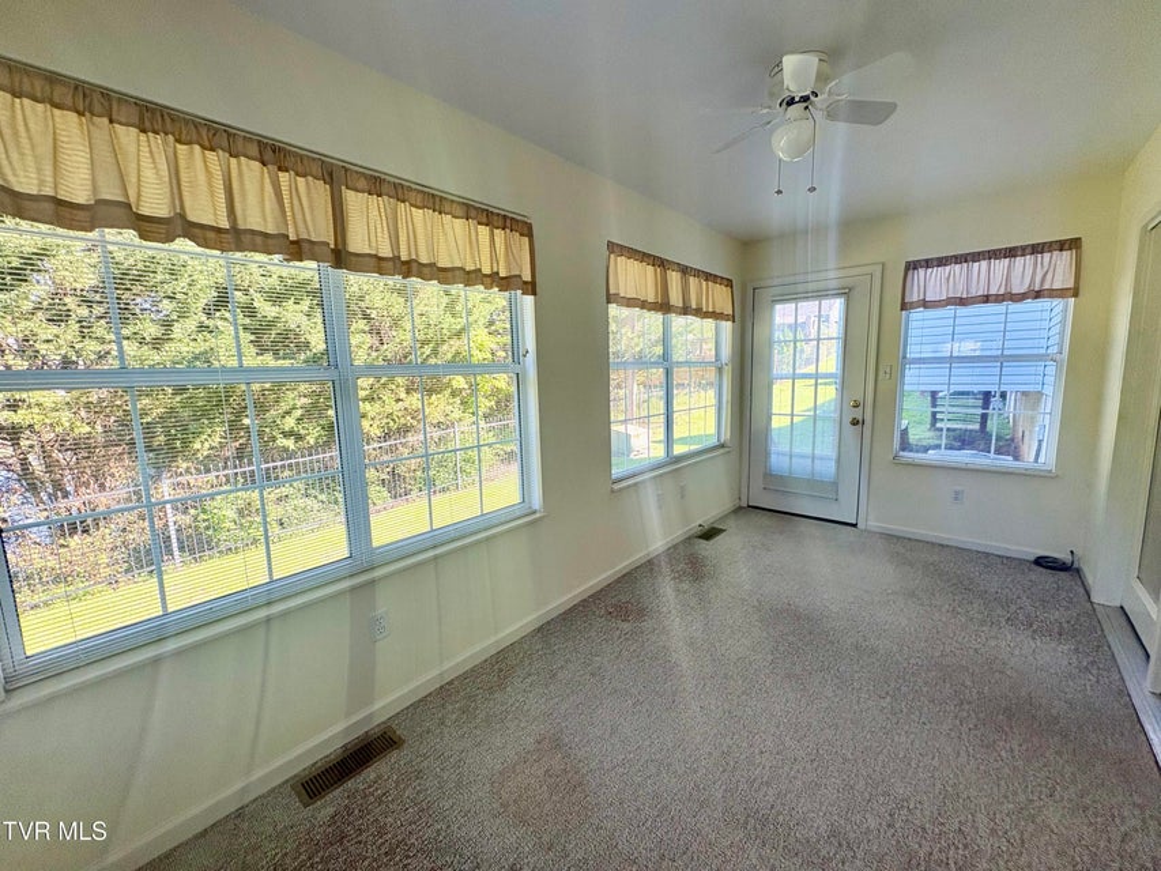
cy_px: 436
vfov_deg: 85.7
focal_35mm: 14
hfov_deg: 102.1
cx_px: 580
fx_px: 470
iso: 40
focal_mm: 2.22
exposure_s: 1/106
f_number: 2.2
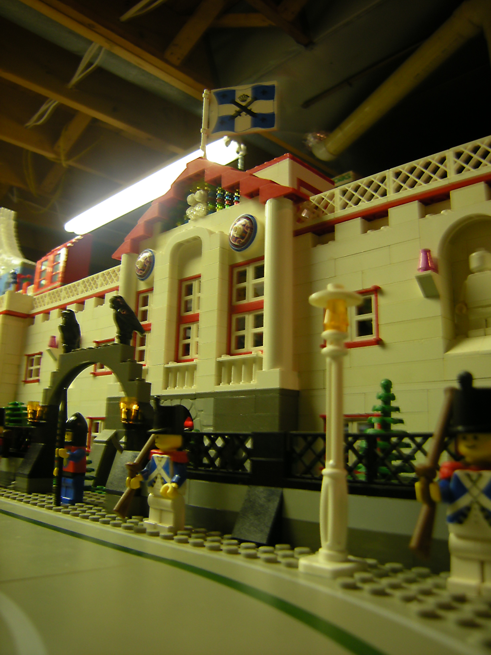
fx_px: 530
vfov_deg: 63.4
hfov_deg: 49.7
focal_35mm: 28
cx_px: 246
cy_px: 328
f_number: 2.8
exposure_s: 1/15.2
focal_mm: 4.7
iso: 64
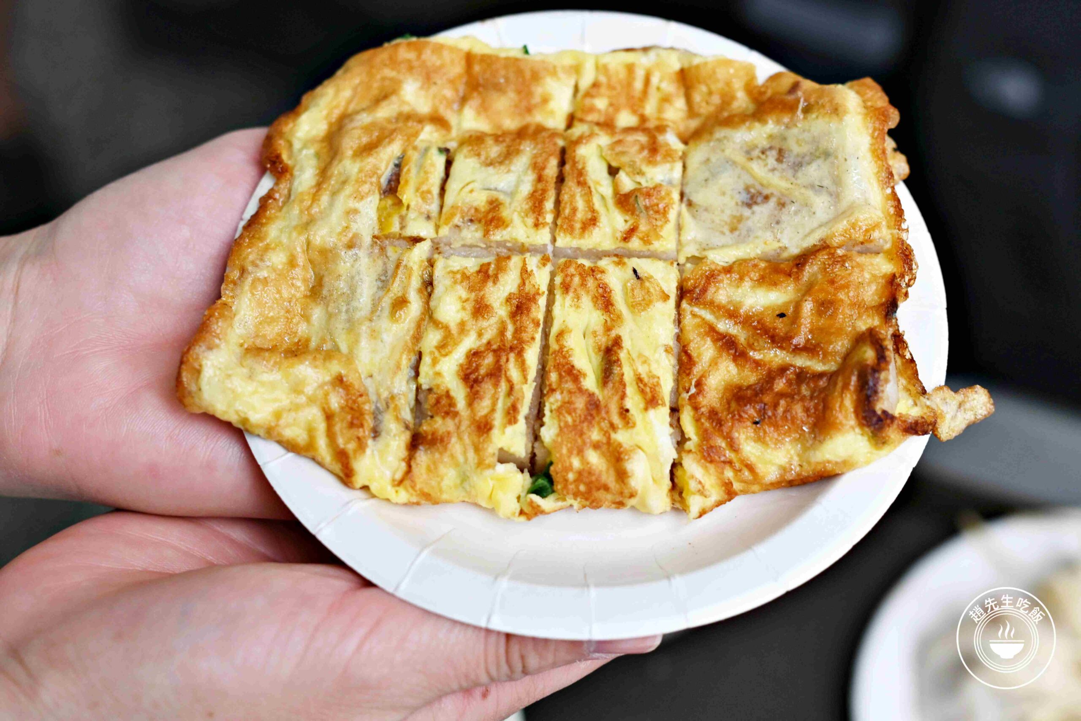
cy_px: 360
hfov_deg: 27.0
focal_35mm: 75
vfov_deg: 18.2
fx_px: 2252
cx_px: 540
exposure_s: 1/160
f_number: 3.2
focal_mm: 50
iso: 250
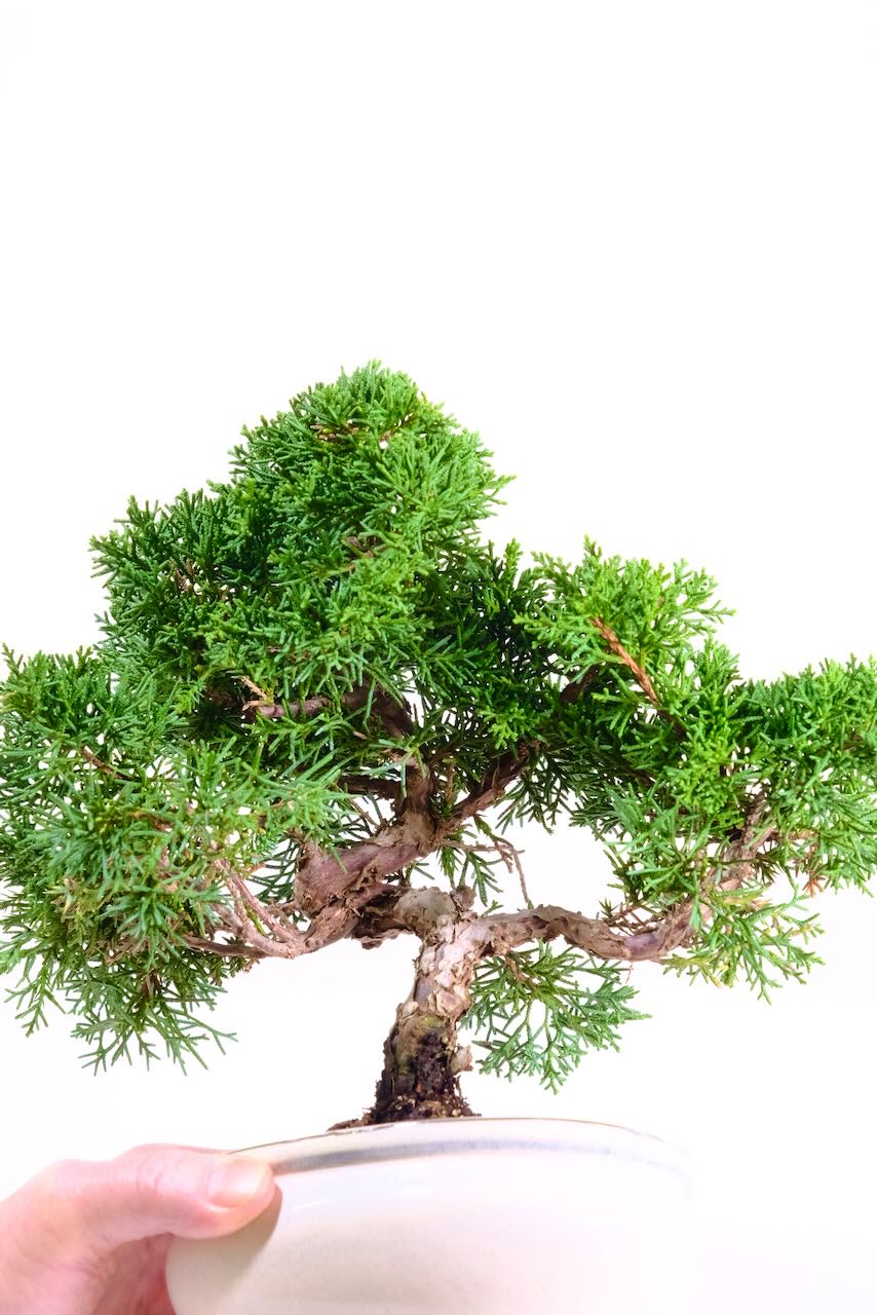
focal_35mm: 120
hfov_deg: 11.4
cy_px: 658
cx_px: 438
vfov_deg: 17.1
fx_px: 4382
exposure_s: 1/30
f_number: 8
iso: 2500
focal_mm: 80
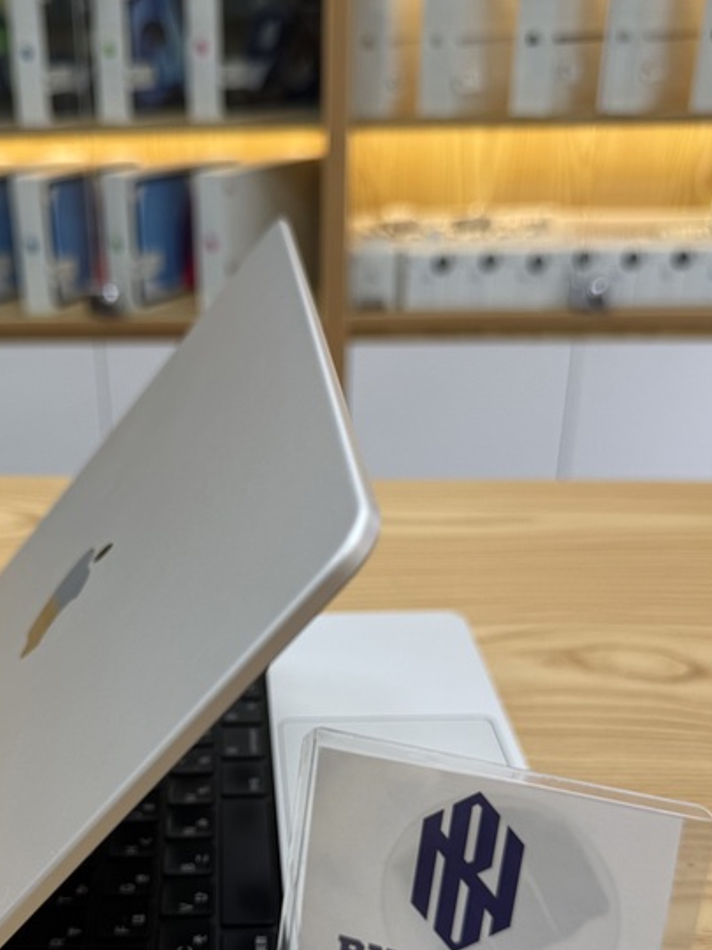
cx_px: 231
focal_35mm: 40
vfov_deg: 45.4
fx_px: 1097
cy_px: 693
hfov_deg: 35.6
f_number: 1.78
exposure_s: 1/120
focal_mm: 6.76
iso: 64
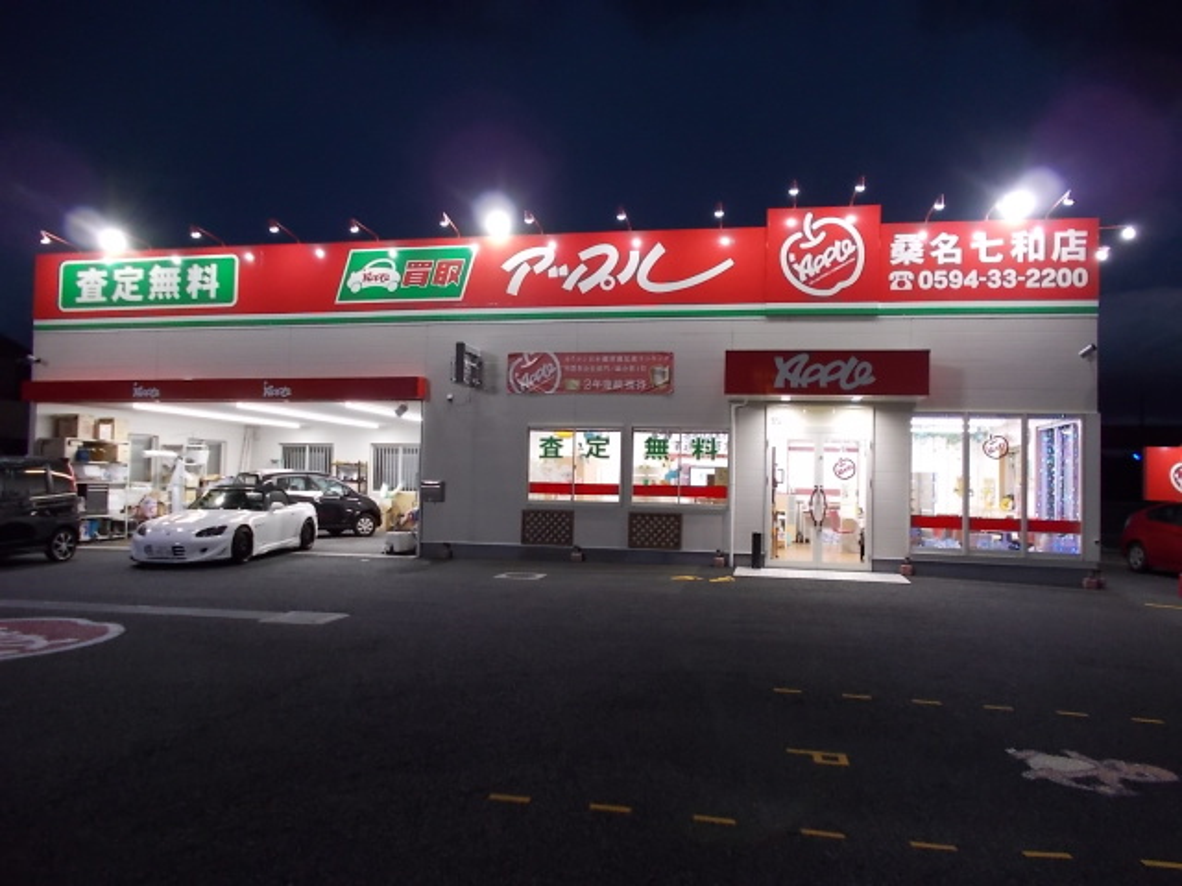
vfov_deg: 53.1
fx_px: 888
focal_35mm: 26
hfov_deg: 67.3
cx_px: 591
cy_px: 443
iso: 250
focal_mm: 4.6
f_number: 3.2
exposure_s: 1/30
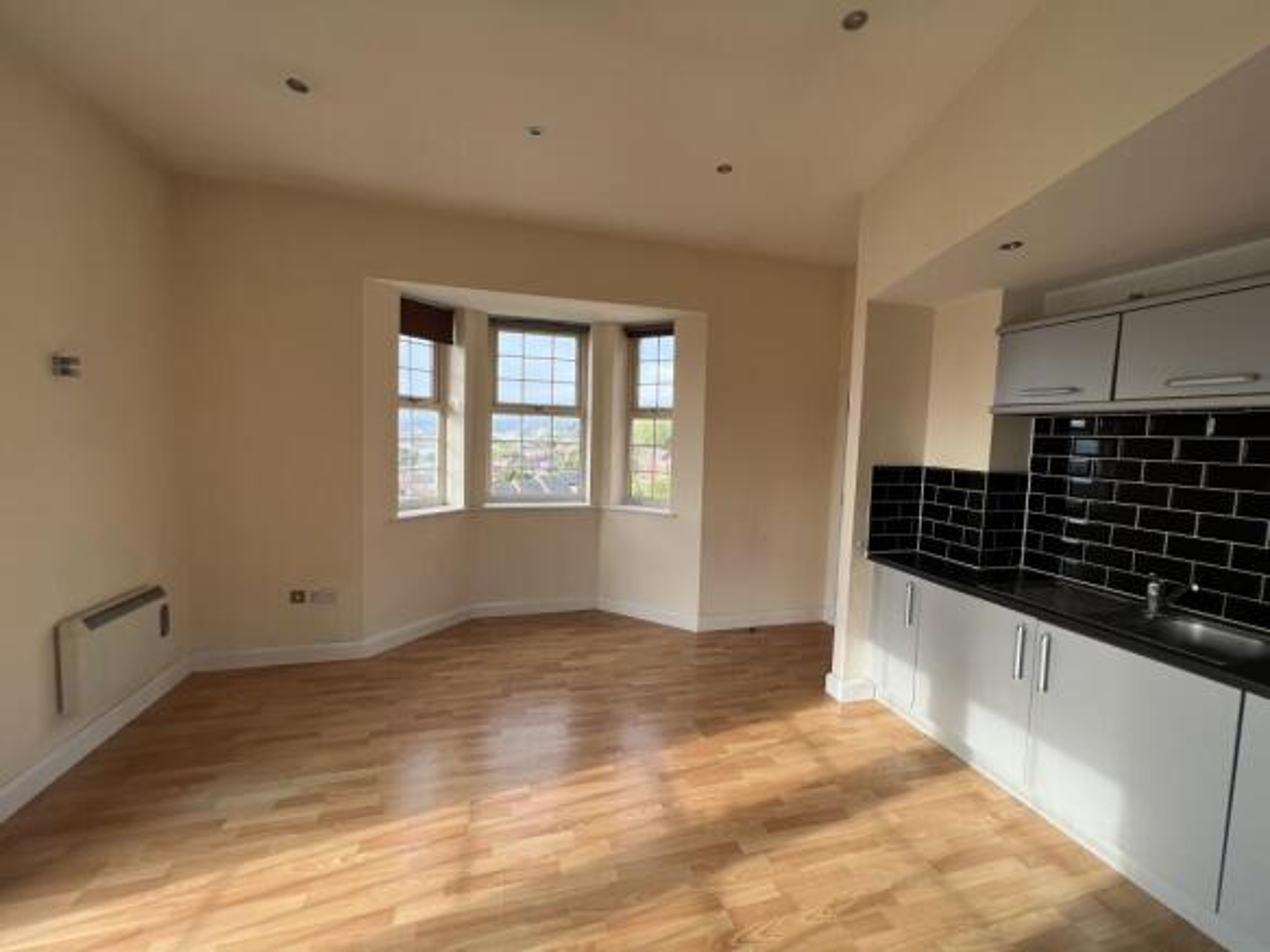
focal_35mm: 13
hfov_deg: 106.2
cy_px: 476
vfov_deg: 89.9
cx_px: 635
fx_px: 477
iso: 32
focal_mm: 1.57
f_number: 1.8
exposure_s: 1/111
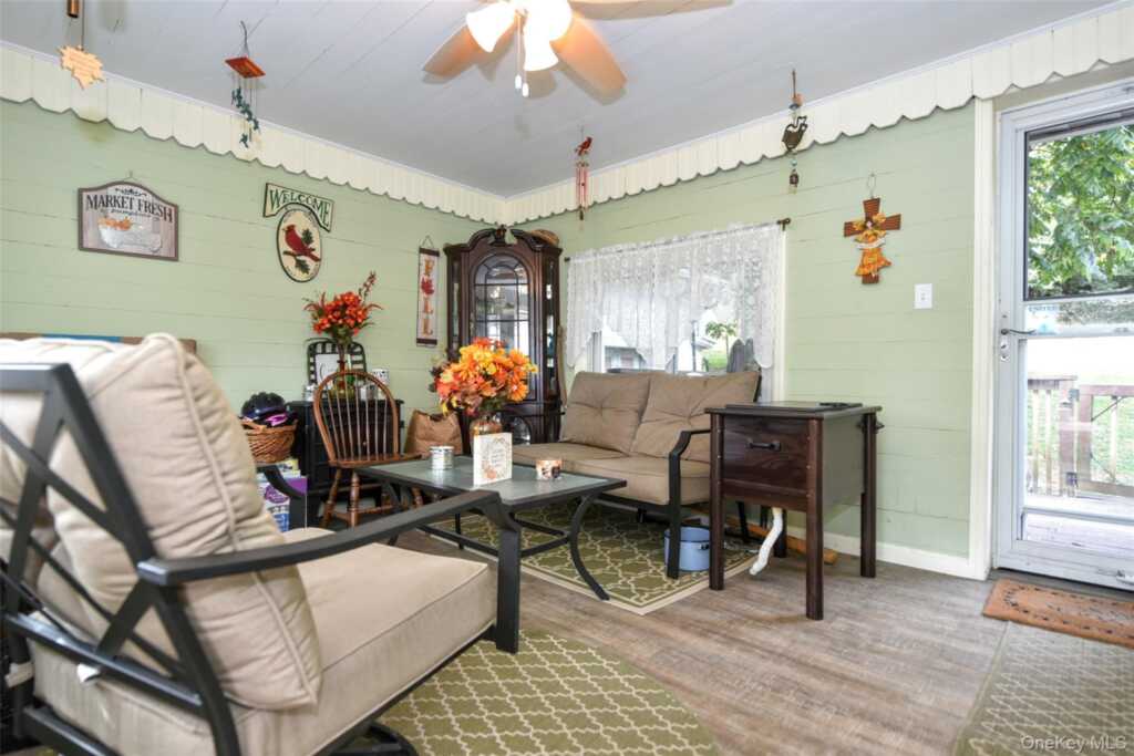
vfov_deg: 67.4
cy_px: 378
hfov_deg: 90.0
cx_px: 567
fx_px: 567
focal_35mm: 18
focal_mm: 18
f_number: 4
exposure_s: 1/60
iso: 450
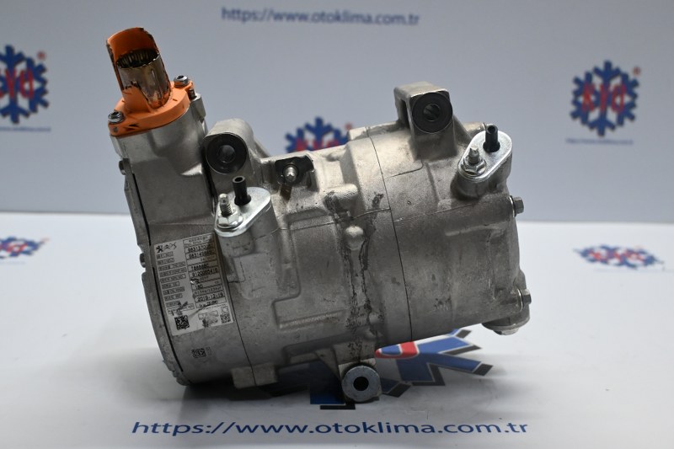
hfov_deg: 45.0
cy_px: 224
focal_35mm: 44
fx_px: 814
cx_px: 337
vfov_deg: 30.8
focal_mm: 29
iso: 1100
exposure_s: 1/125
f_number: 4.8
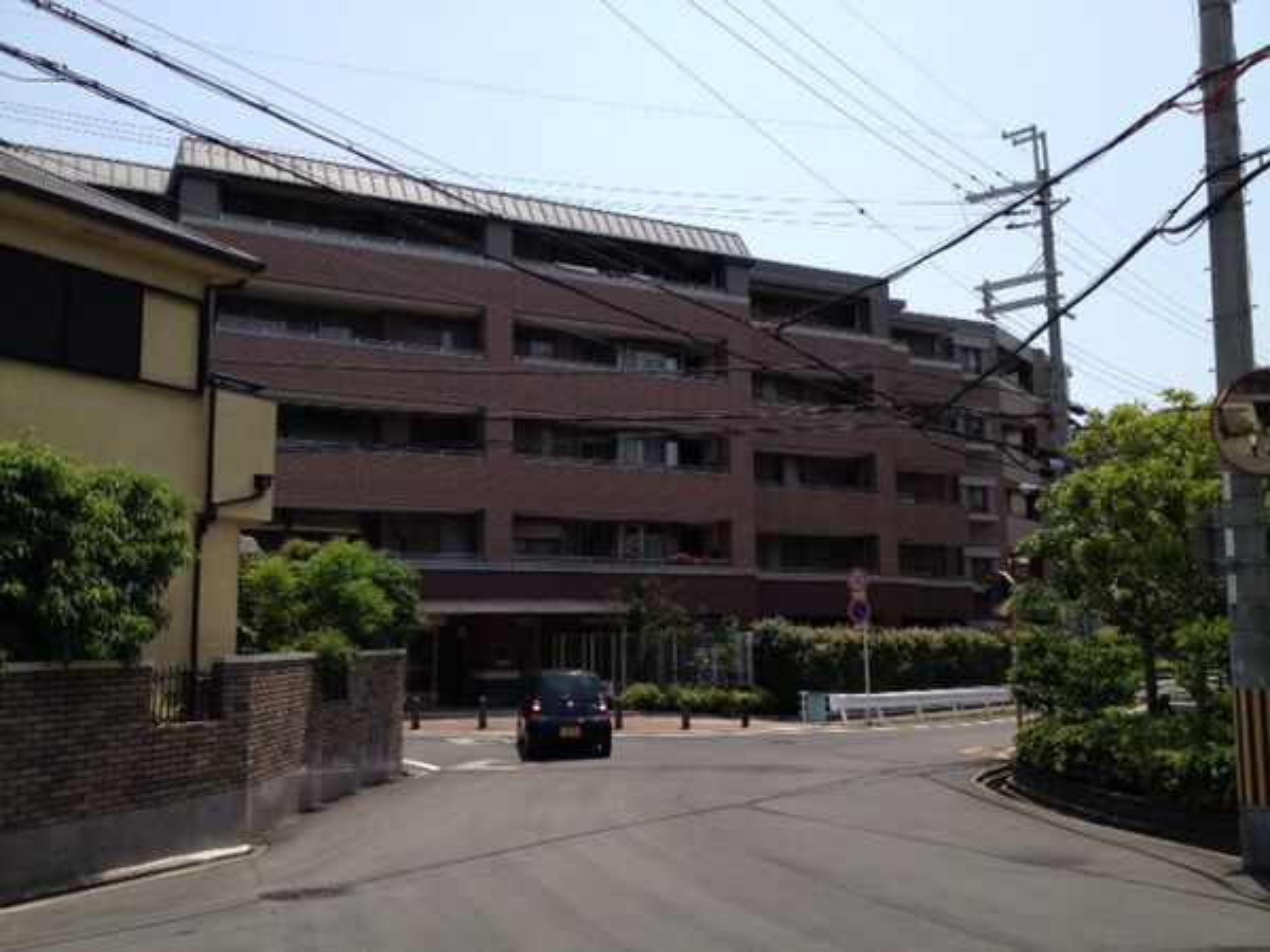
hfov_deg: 52.6
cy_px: 476
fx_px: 1284
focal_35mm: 35
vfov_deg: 40.7
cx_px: 635
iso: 50
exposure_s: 1/1672
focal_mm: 4.28
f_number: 2.4
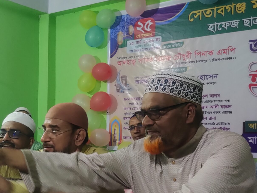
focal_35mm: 57
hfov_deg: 31.4
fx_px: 423
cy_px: 139
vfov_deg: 25.4
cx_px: 4
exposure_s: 1/20
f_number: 1.65
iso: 800
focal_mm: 4.75
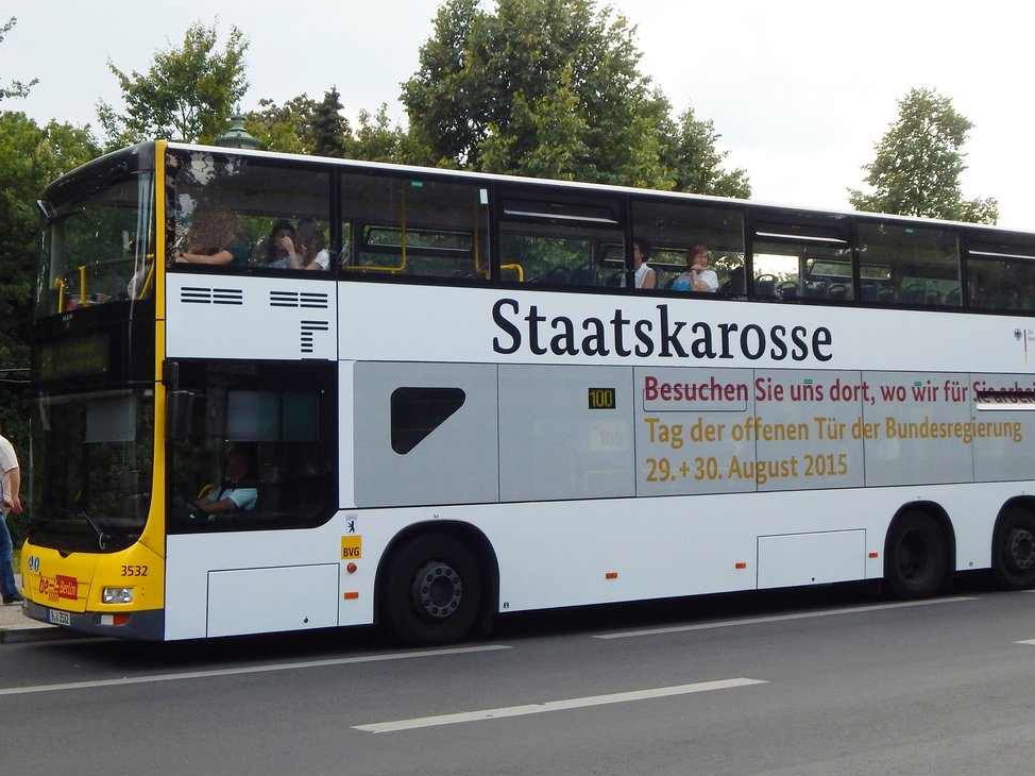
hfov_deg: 36.1
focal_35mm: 53
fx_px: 1584
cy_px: 340
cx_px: 588
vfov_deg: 27.5
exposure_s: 1/800
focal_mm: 7.7
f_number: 3.6
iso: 125
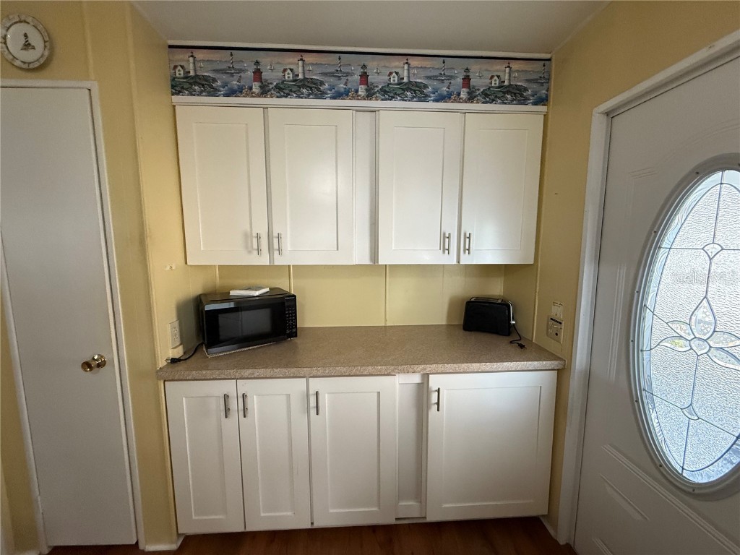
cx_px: 370
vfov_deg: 85.7
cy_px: 278
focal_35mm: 14
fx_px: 299
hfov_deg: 102.1
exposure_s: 1/60
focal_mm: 2.22
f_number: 2.2
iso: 400
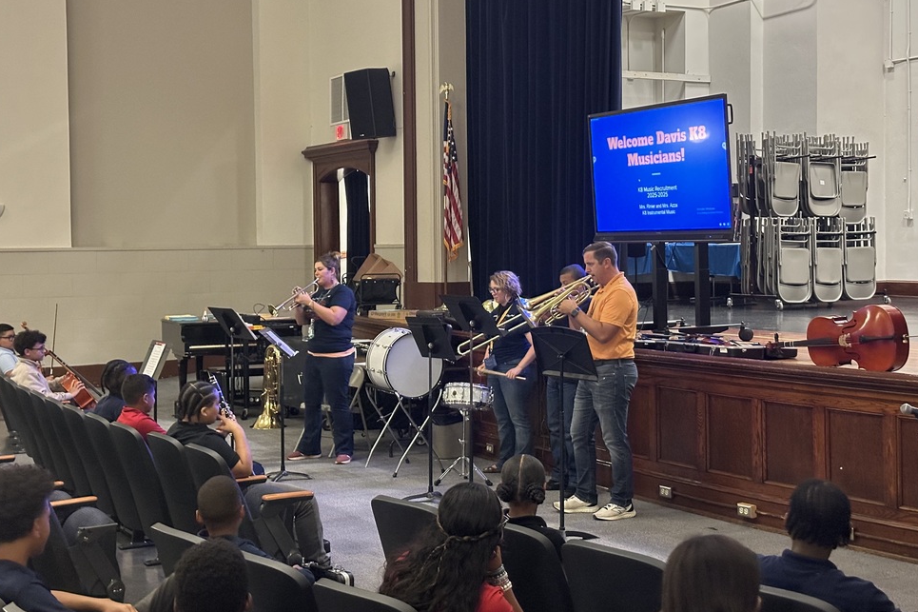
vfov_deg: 25.5
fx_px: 1351
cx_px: 459
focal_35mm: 53
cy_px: 277
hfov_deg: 37.5
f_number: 1.78
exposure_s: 1/24
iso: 640
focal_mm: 6.86
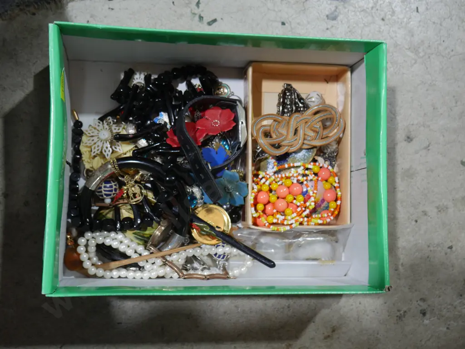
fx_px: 618
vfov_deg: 31.5
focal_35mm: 46
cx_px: 232
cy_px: 174
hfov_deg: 41.2
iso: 400
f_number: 5.1
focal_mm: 23
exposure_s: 1/60
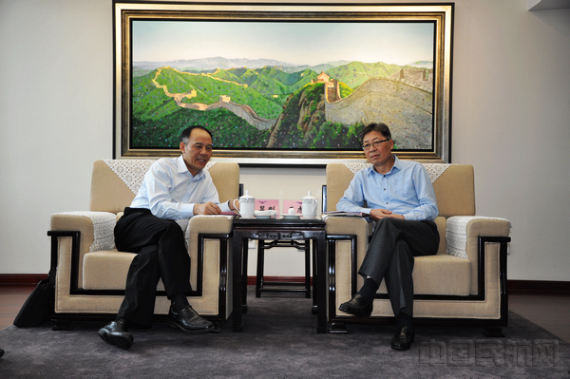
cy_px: 190
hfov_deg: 43.6
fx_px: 712
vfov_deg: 29.8
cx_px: 285
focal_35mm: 45
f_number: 4.2
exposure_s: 1/125
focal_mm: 30
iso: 500
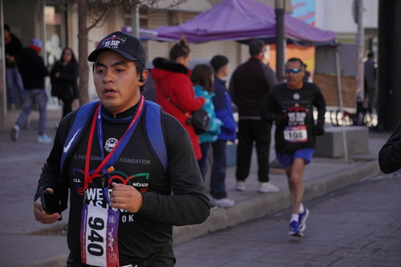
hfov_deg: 17.1
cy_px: 134
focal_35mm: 120
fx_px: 1336
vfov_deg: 11.4
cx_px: 200
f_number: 5
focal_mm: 80
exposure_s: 1/2500
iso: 500
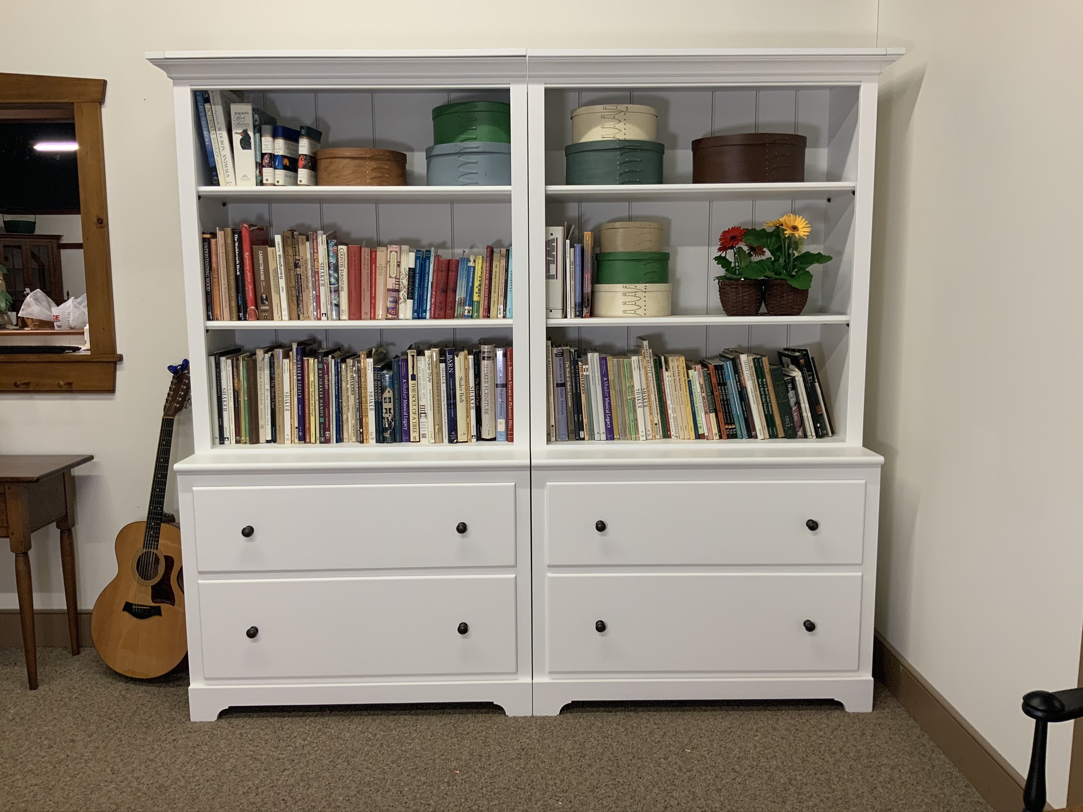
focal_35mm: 29
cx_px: 542
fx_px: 907
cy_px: 406
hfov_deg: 61.7
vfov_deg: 48.2
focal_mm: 3
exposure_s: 1/60
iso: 50
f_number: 1.8
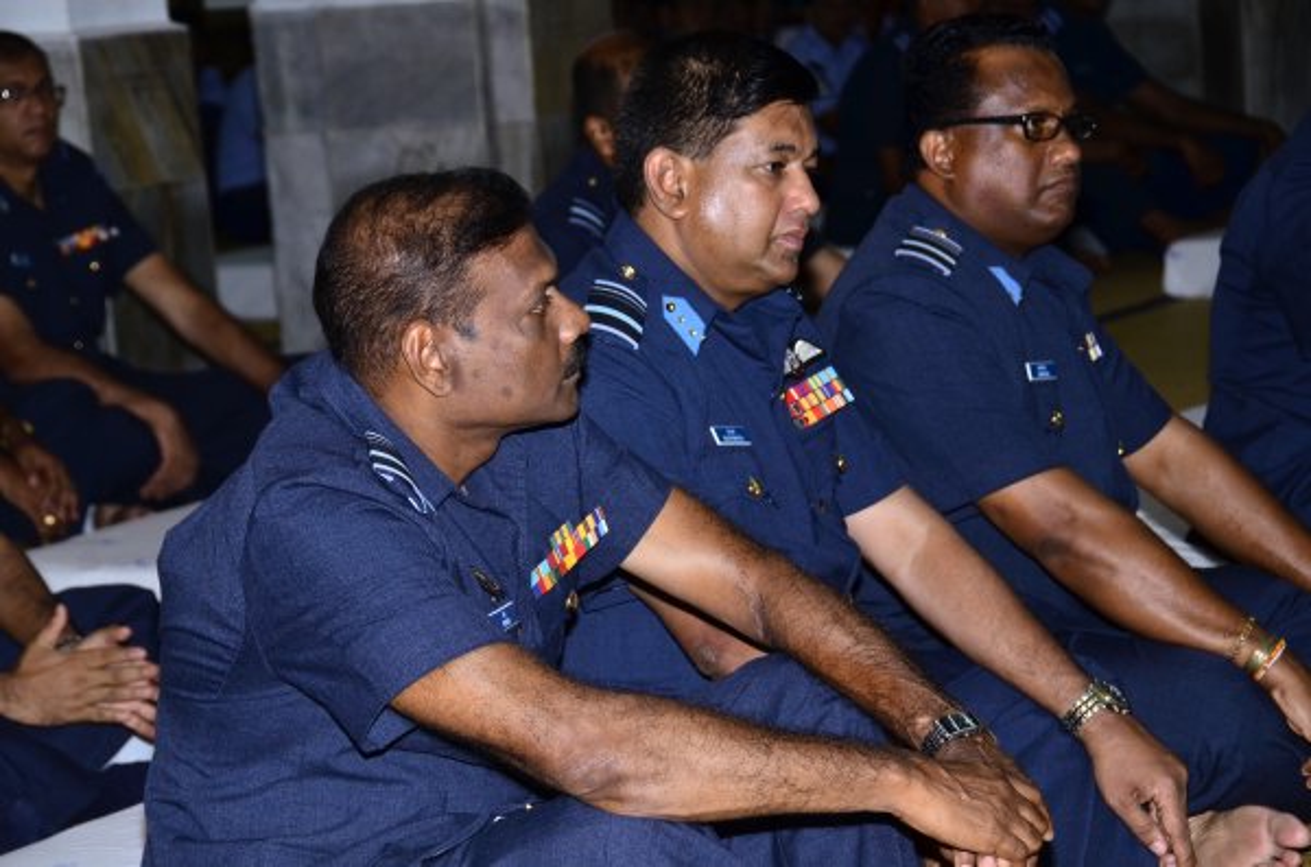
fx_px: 4469
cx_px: 656
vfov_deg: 11.1
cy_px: 434
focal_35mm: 123
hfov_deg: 16.7
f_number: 6.3
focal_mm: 82
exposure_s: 1/100
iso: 200
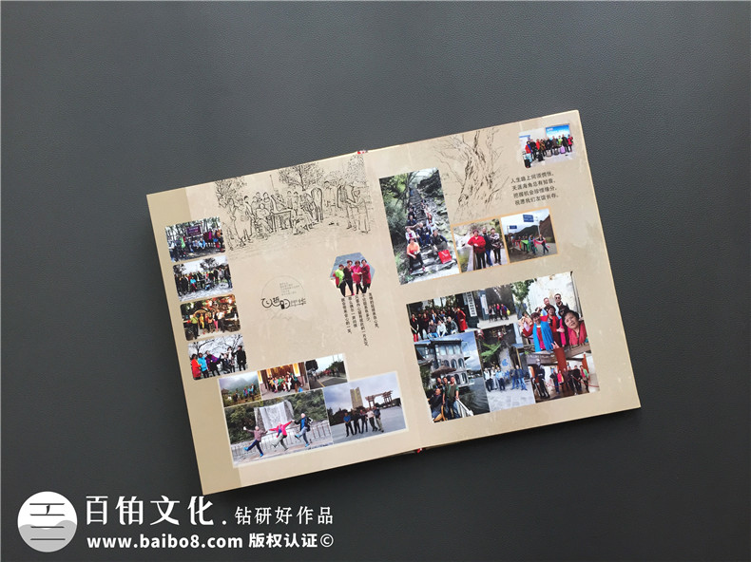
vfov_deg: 48.2
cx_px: 376
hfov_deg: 61.7
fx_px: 629
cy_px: 281
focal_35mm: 29
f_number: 2.2
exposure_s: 1/33
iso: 32
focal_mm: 4.15
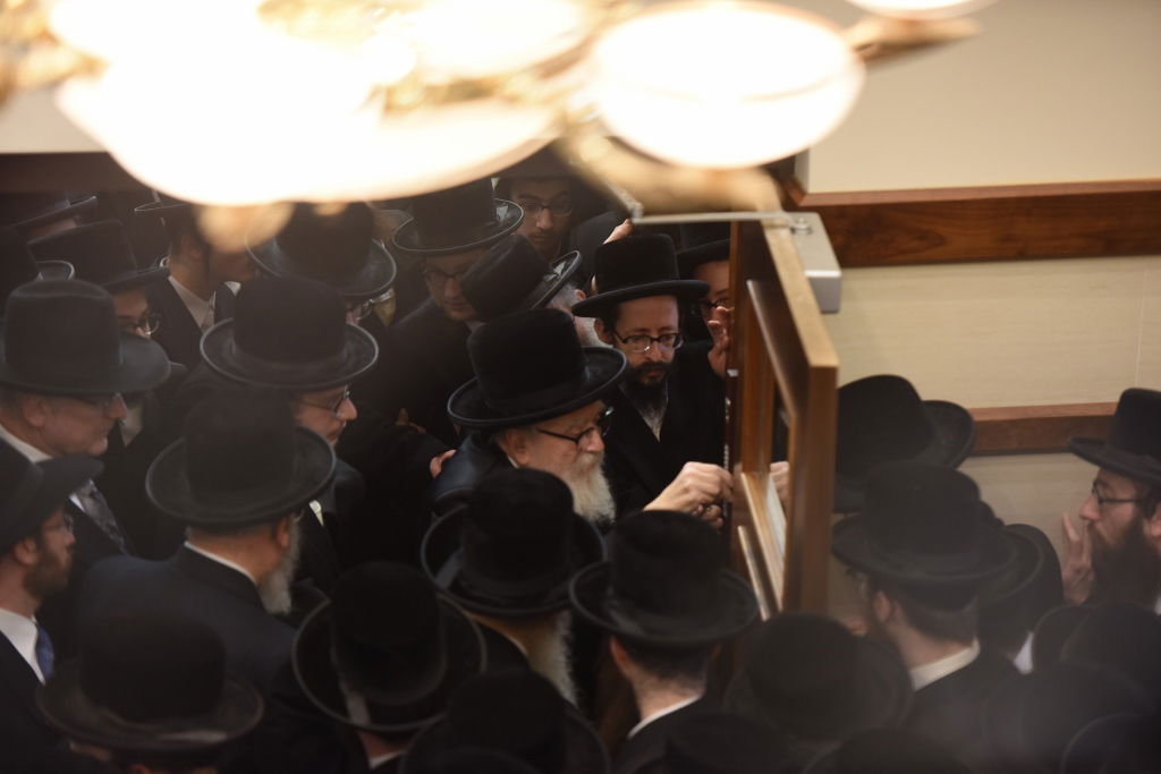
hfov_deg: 15.2
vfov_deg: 10.2
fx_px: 4354
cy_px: 387
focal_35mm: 135
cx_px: 580
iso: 1000
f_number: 2.8
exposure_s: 1/80
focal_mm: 135
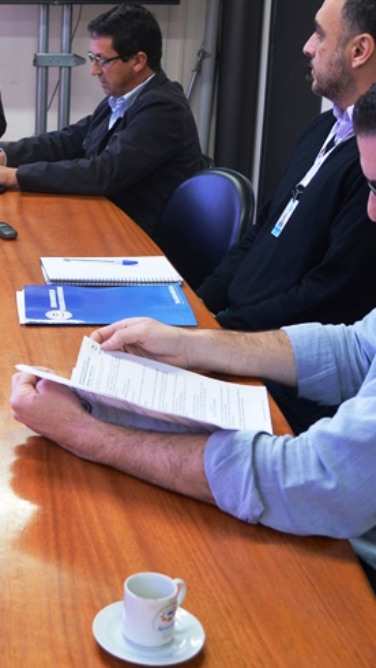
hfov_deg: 19.2
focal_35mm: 59
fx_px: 1046
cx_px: -72
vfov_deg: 35.4
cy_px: 281
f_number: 4
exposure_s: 1/60
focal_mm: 18
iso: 640
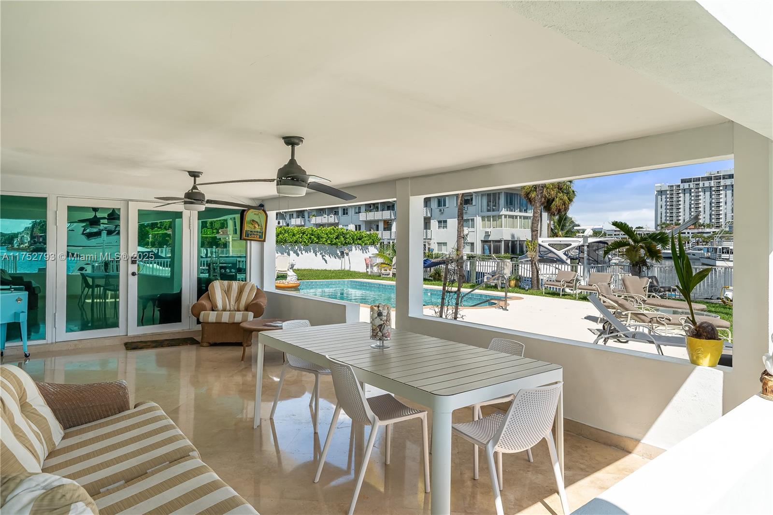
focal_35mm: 22
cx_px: 386
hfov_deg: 78.6
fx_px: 472
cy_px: 258
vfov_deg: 57.2
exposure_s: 1/320
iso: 200
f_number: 9
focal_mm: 22
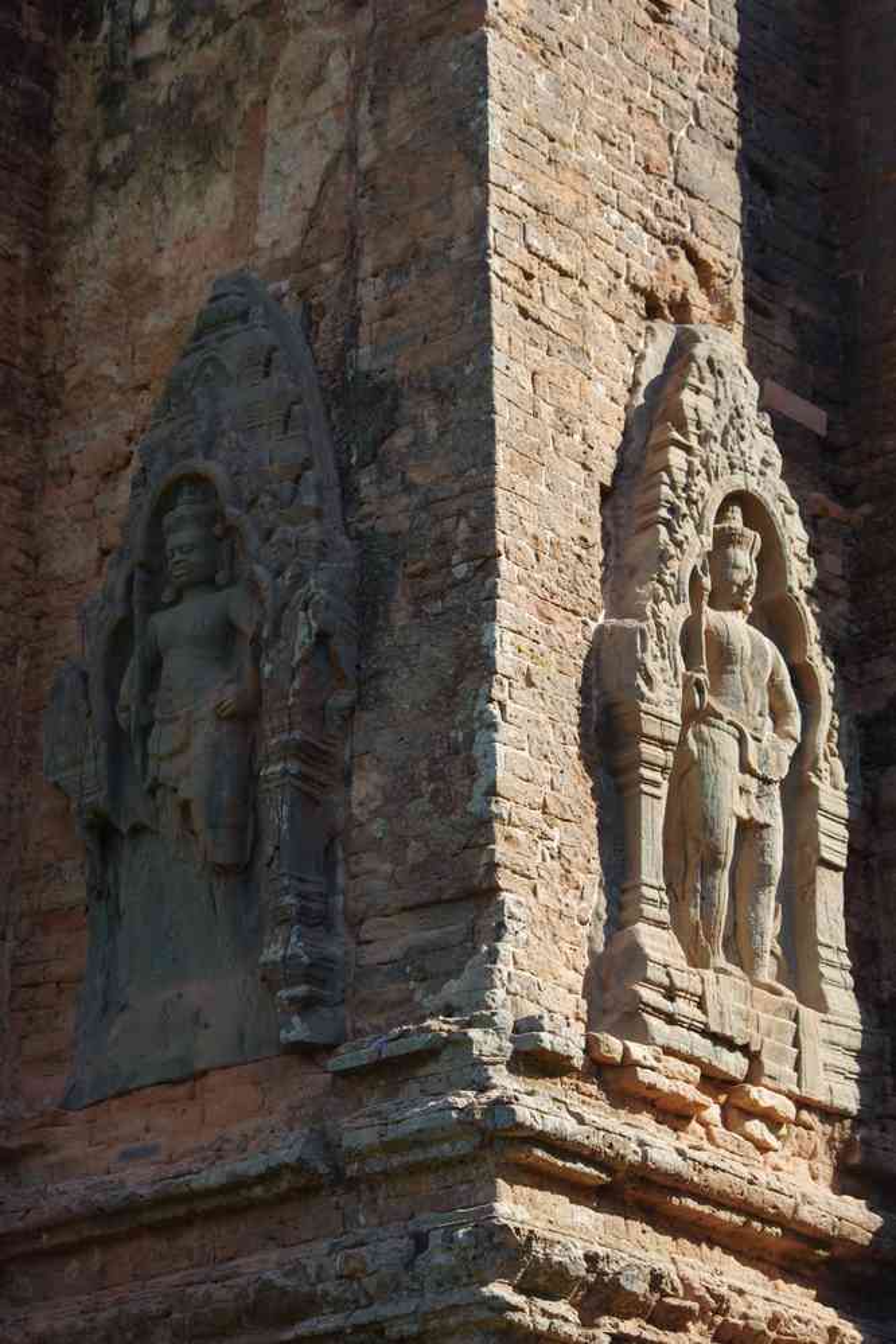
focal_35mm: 105
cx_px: 448
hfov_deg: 13.0
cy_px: 672
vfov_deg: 19.5
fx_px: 3920
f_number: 6.3
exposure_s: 1/100
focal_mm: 70
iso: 200
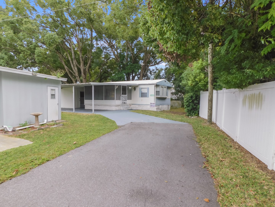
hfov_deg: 73.9
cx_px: 138
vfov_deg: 58.9
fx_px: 183
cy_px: 104
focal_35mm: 23
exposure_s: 1/100
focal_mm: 4
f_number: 3
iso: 125
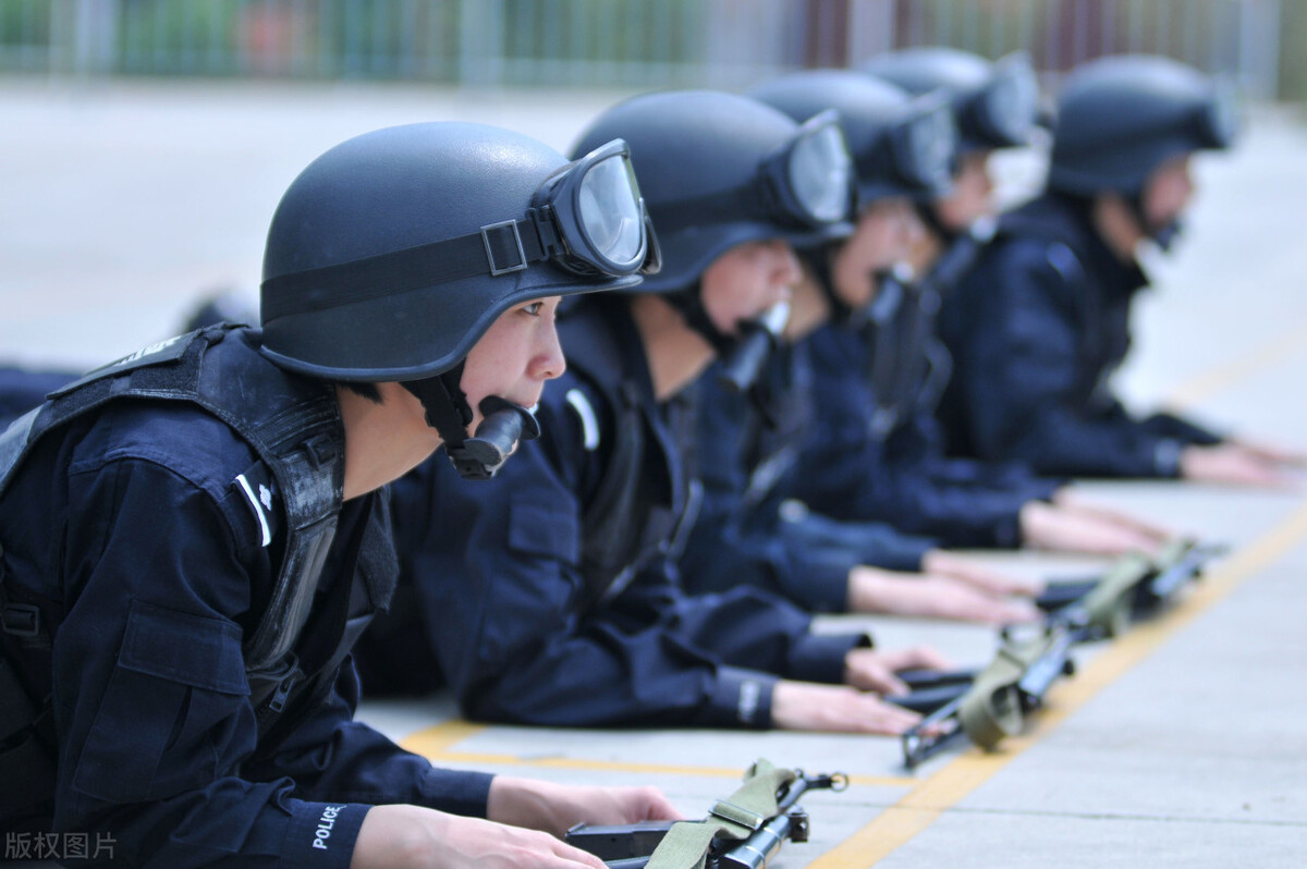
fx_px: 5441
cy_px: 434
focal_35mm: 150
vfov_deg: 9.1
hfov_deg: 13.7
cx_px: 654
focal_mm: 100
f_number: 2.8
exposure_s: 1/2000
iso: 200
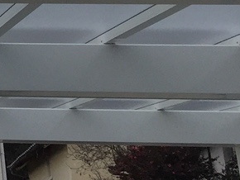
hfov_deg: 10.2
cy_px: -113
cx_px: -377
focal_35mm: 163
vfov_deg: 8.8
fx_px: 1131
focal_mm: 4.15
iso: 32
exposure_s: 1/1236
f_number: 2.2
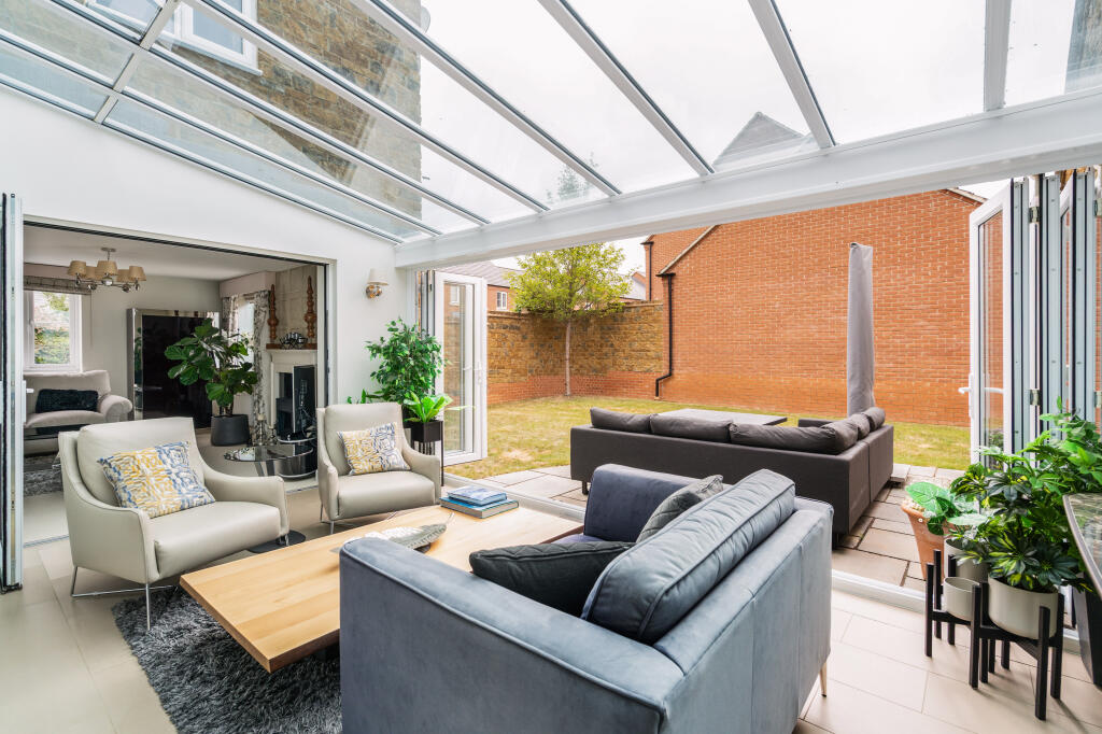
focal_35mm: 16
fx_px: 490
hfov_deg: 96.8
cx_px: 551
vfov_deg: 73.7
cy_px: 367
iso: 320
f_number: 8
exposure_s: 1/80
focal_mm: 16
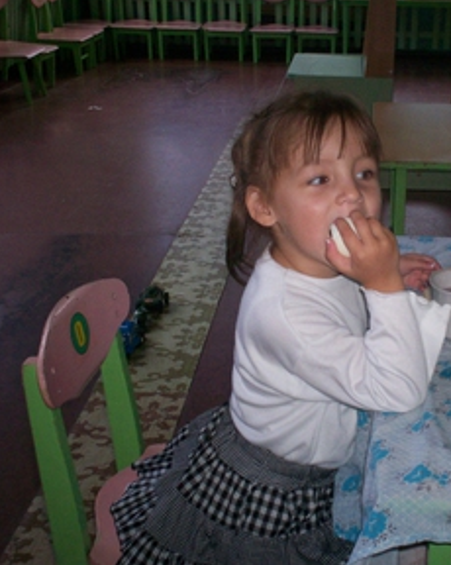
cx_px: 375
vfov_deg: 34.2
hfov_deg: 26.9
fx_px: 919
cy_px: 261
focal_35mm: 55
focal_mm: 6
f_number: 4.5
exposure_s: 1/60
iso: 140
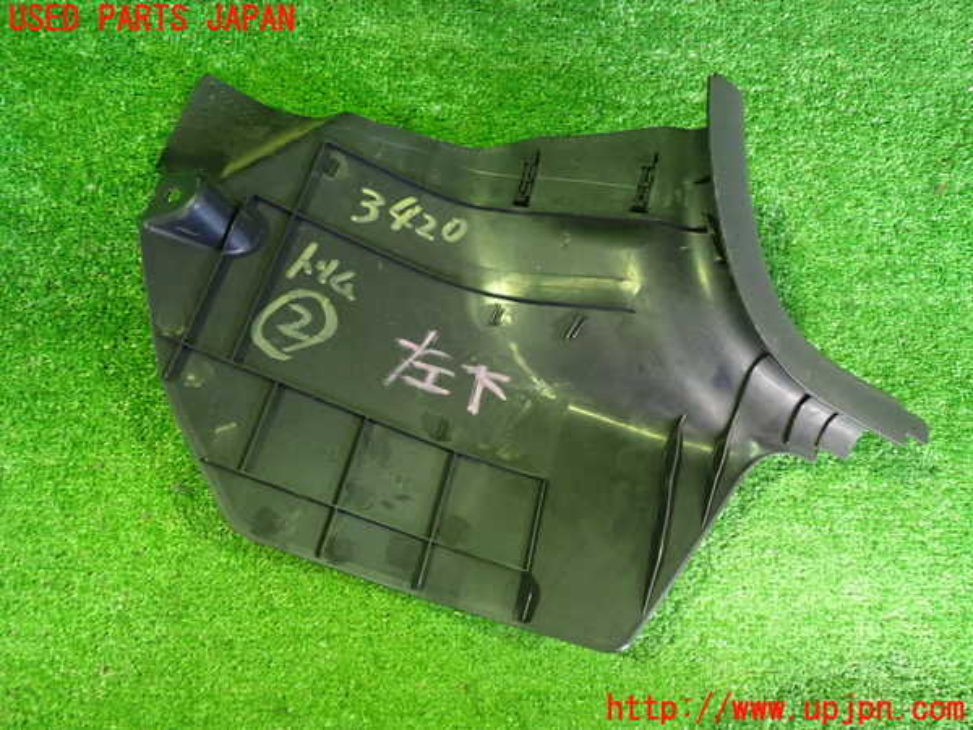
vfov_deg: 46.8
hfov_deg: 60.0
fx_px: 843
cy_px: 365
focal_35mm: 30
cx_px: 486
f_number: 2.3
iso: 800
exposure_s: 1/20
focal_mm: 5.4
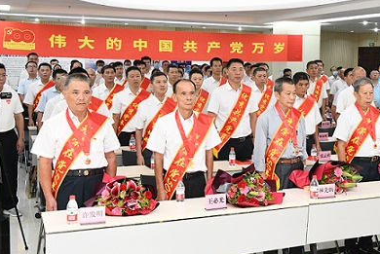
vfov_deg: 24.2
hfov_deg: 34.8
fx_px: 592
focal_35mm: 56
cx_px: 286
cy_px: 98
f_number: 10
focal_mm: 34
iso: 5600
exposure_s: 1/60
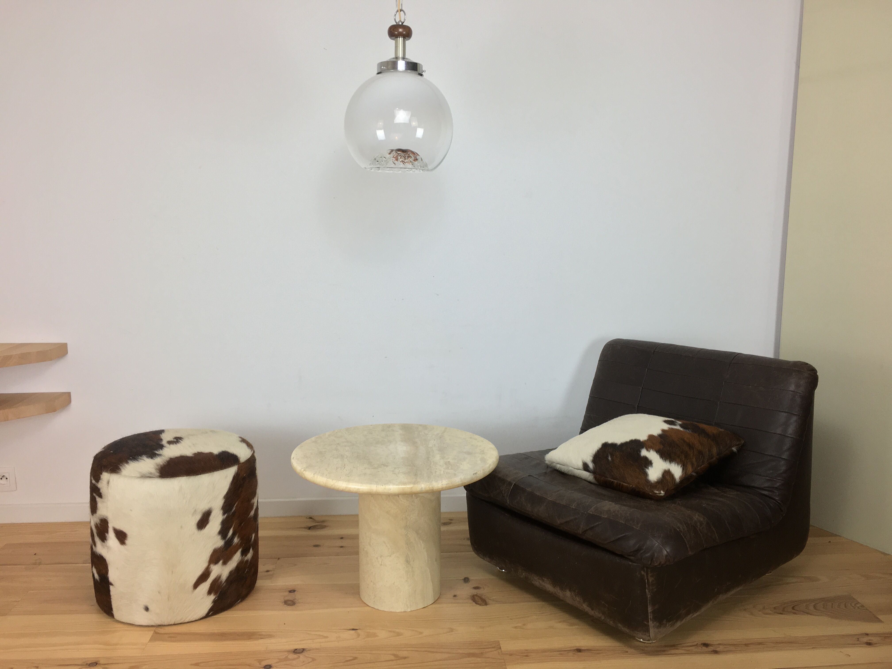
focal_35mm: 29
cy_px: 334
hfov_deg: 61.7
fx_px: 747
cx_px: 446
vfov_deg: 48.2
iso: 32
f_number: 2.2
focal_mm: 4.15
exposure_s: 1/33
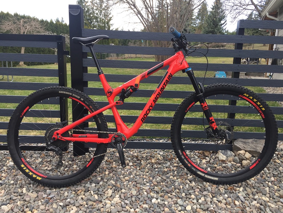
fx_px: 237
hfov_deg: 61.7
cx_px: 142
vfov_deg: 48.2
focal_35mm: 29
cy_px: 106
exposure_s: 1/246
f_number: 2.2
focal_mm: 4.15
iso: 32
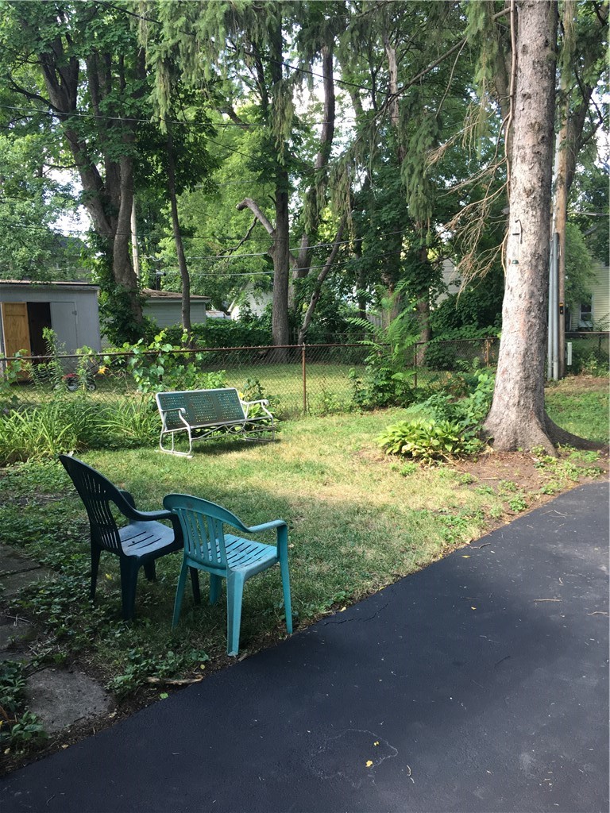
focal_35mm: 29
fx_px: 681
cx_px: 305
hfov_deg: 48.2
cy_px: 406
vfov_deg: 61.7
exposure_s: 1/120
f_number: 2.2
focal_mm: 4.15
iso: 40
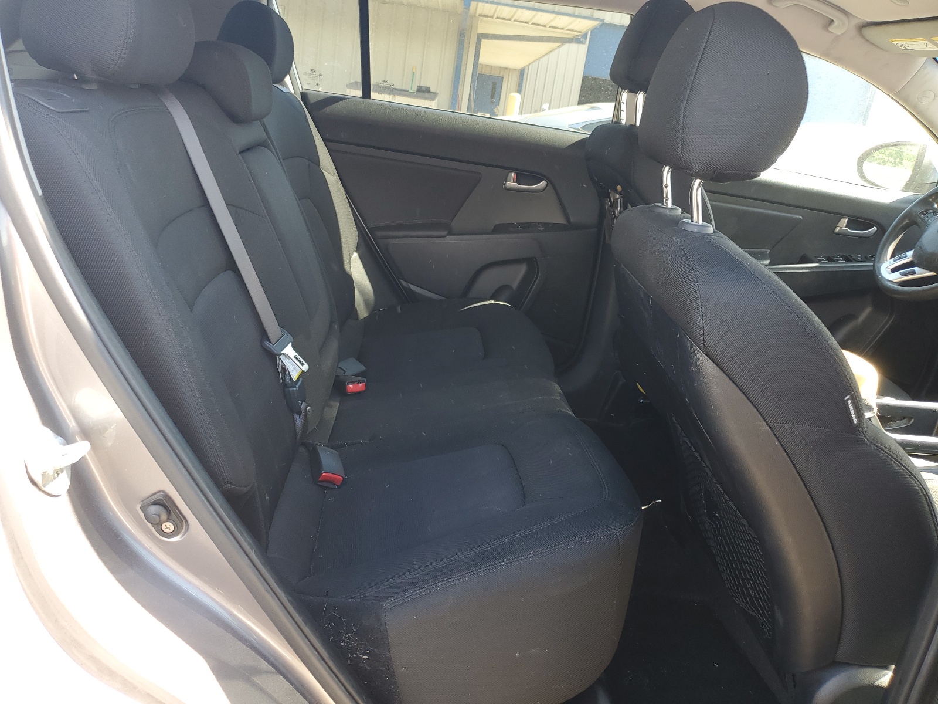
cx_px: 469
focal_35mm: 26
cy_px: 352
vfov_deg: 53.1
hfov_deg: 67.3
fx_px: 705
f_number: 1.5
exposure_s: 1/120
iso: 52
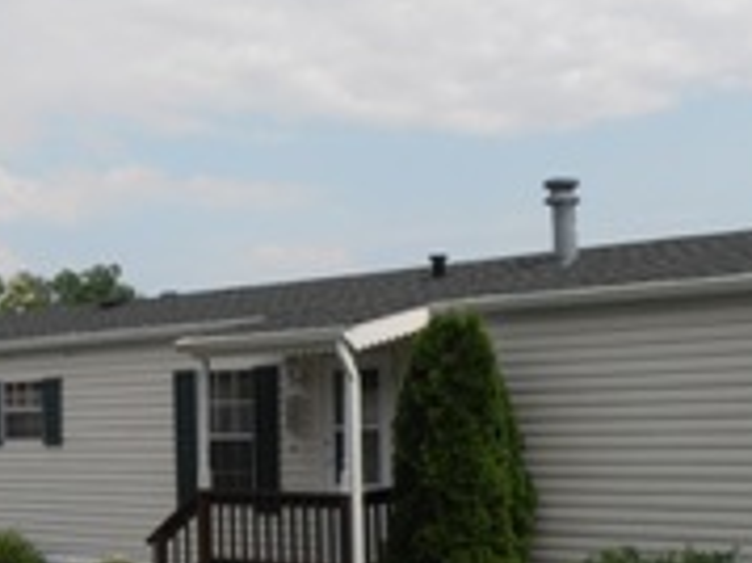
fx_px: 1303
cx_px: 412
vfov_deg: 24.1
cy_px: 416
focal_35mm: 60
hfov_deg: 32.2
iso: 80
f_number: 7.9
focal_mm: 4.2
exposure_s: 1/320
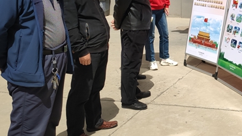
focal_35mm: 61
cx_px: 227
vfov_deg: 19.3
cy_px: 9
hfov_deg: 32.3
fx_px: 392
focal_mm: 4.75
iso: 112
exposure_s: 1/1988
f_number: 1.75
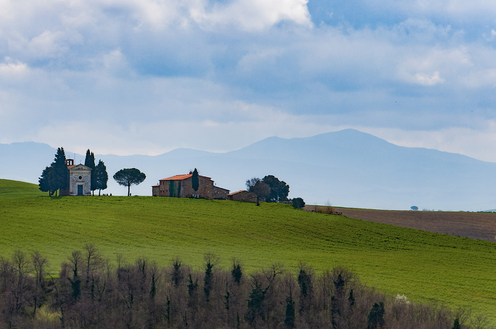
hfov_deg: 11.1
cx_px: 210
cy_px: 173
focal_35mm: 185
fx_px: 2542
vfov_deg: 7.4
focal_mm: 85
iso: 200
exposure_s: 1/640
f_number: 9
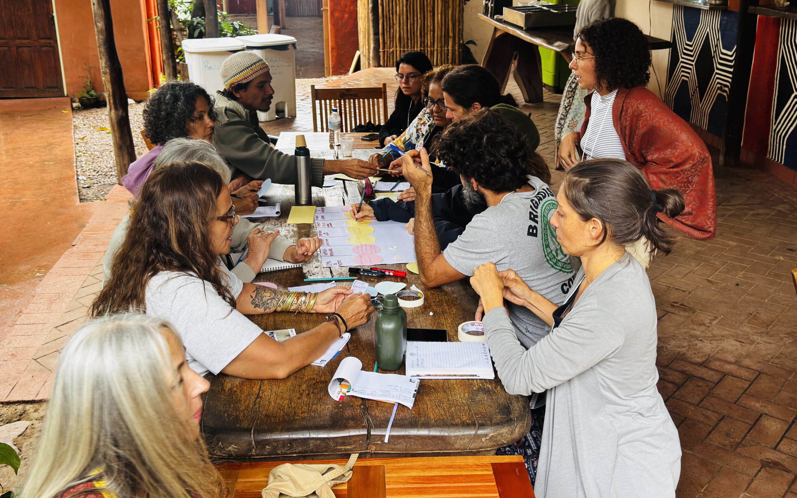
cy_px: 209
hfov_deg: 51.5
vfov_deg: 33.5
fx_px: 825
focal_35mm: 38
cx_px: 392
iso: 125
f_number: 1.78
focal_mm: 6.76
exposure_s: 1/118
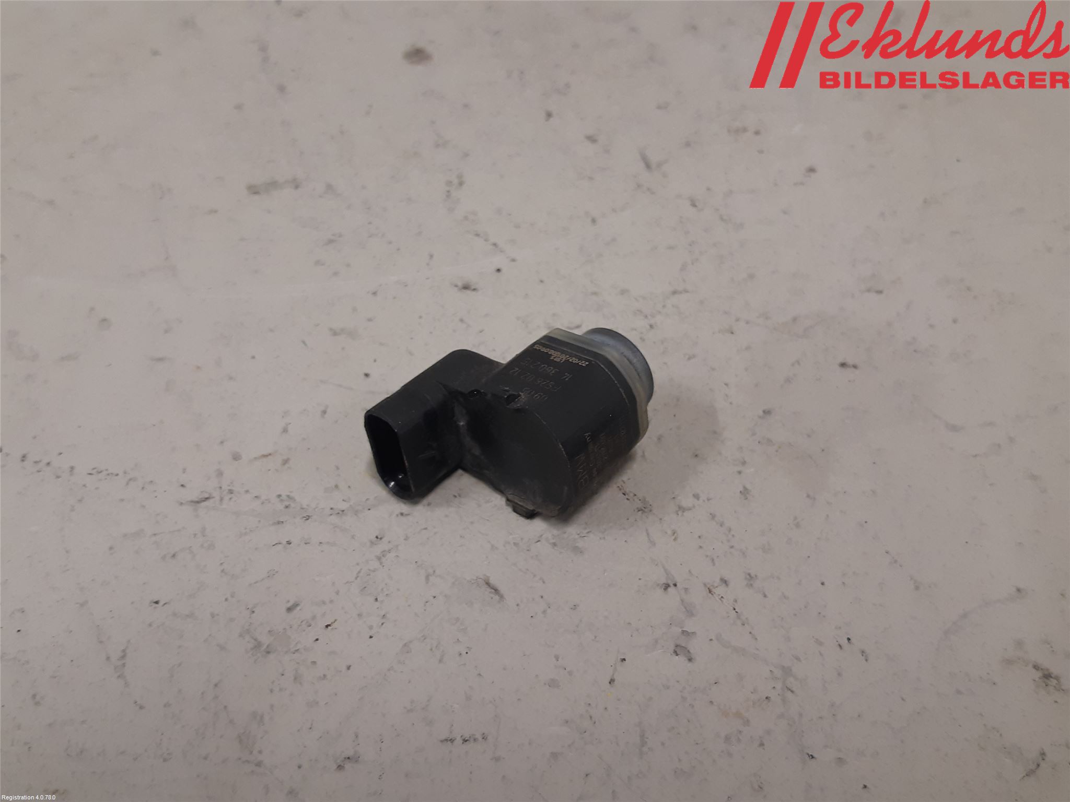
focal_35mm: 26
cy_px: 401
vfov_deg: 53.1
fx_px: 804
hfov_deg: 67.3
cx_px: 535
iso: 125
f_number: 1.7
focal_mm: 3.93
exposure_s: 1/50
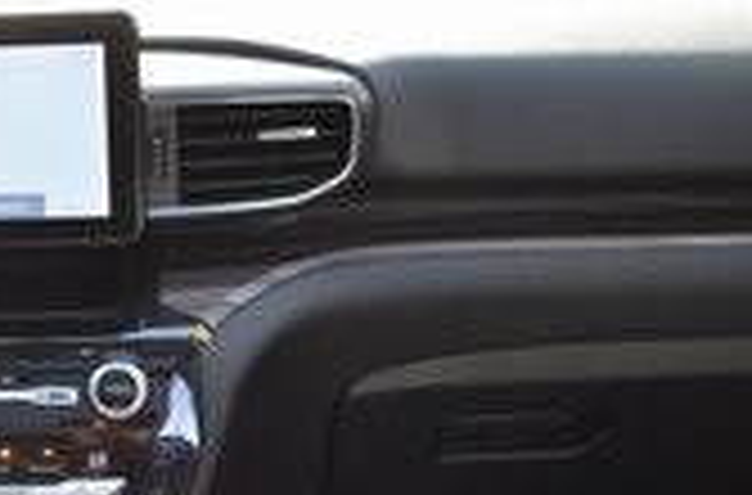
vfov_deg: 16.6
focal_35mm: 81
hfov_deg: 24.1
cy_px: 416
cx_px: 18
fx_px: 1686
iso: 400
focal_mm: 18
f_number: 4.5
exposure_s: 1/80
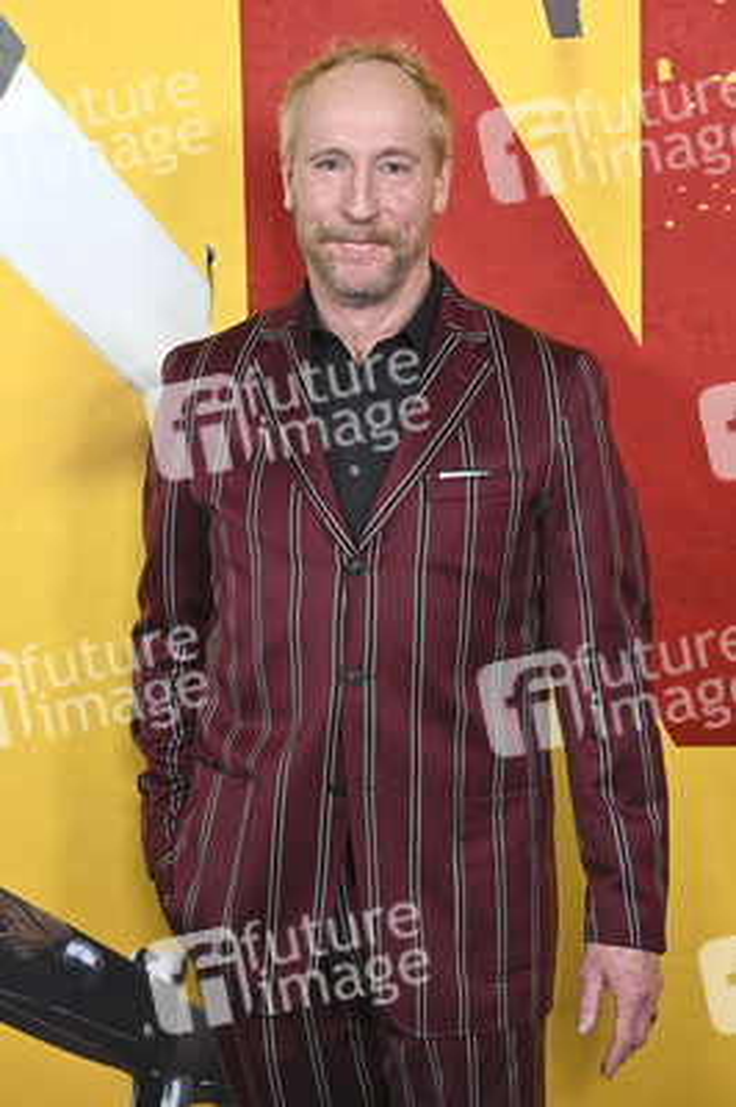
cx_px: 368
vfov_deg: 28.9
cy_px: 554
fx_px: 2150
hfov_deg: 19.4
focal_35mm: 70
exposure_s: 1/250
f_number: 6.3
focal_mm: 70
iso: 2000
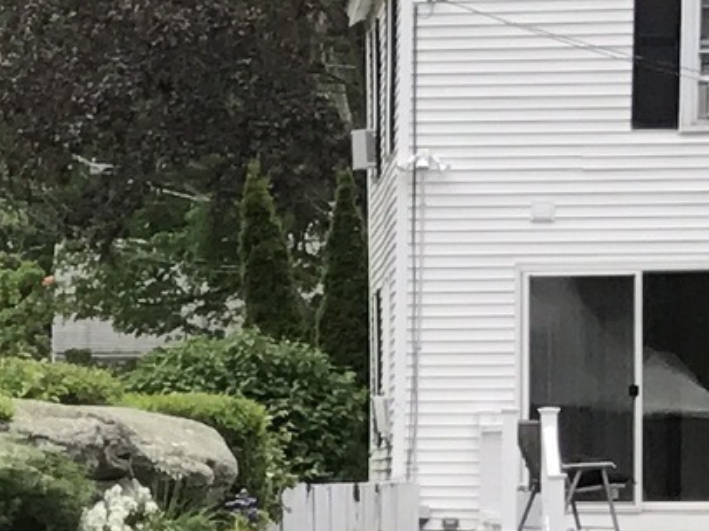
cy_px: 519
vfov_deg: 7.0
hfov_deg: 7.9
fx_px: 4340
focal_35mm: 212
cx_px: -1509
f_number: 1.8
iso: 20
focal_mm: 3.99
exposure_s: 1/709
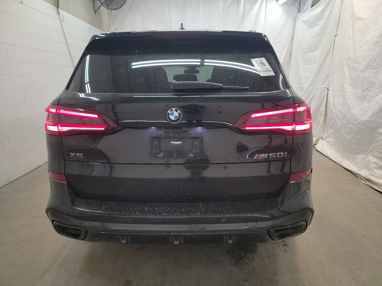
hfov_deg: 71.6
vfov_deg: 56.8
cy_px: 143
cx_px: 191
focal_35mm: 24
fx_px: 265
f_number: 1.8
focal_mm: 6.7
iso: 175
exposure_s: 1/59
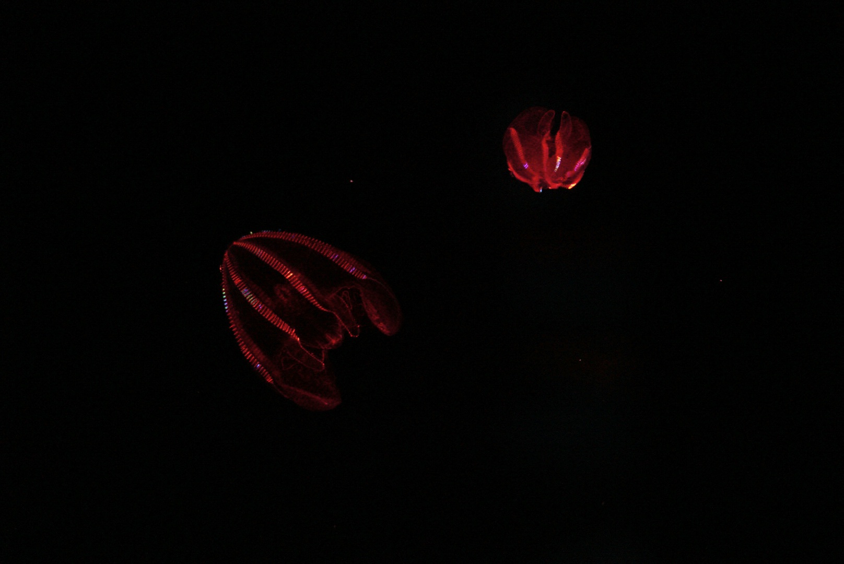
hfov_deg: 15.2
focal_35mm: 135
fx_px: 3167
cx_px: 422
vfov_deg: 10.2
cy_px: 282
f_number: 4
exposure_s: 1/161
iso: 6400
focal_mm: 90
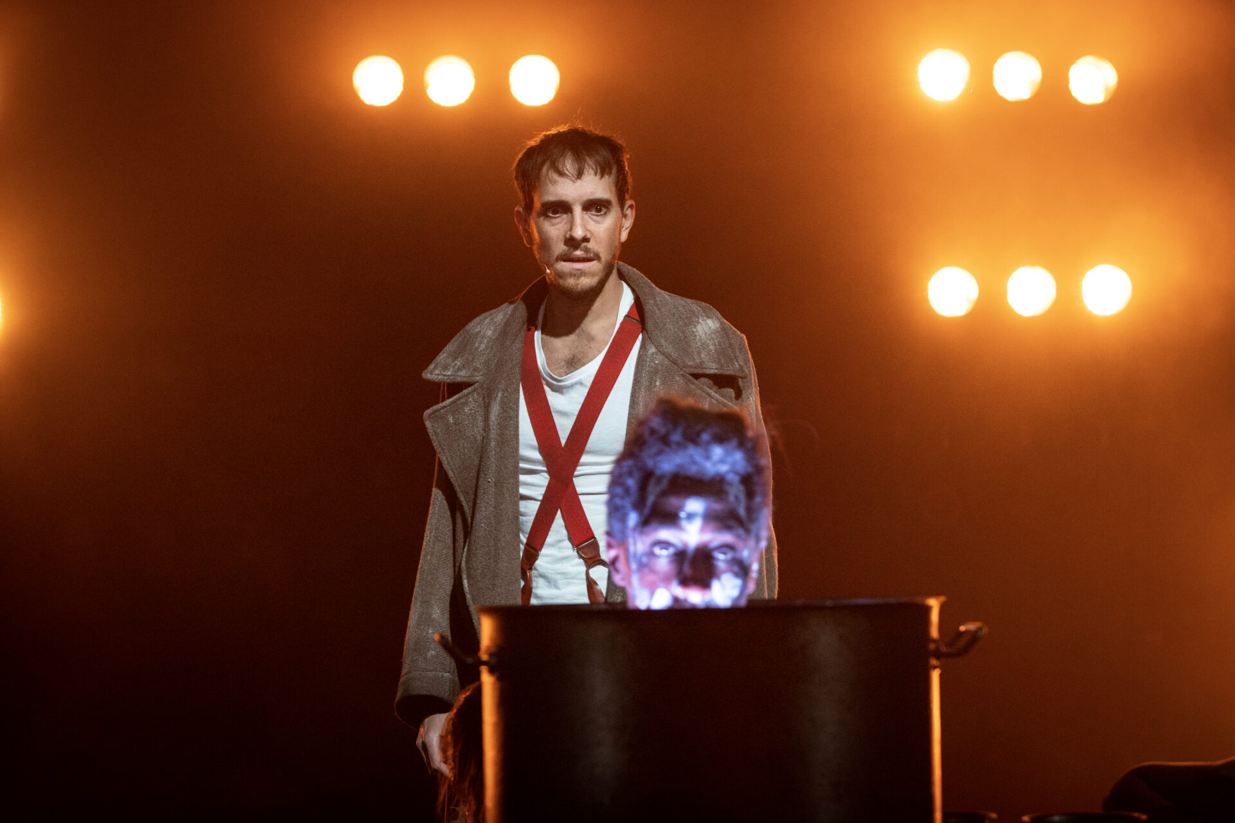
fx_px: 2916
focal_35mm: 85
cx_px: 618
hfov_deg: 23.9
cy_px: 412
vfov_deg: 16.1
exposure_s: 1/15
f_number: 4
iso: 3200
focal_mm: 85
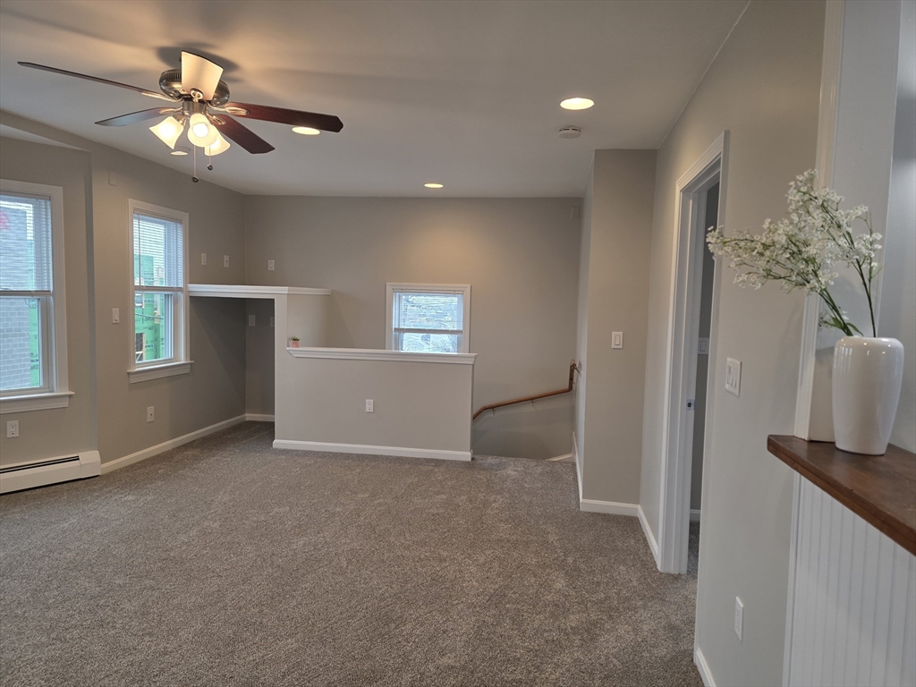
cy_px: 344
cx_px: 458
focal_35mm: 23
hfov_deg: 73.9
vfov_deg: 58.9
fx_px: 609
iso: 100
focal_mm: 6.3
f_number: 1.7
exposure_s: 1/120
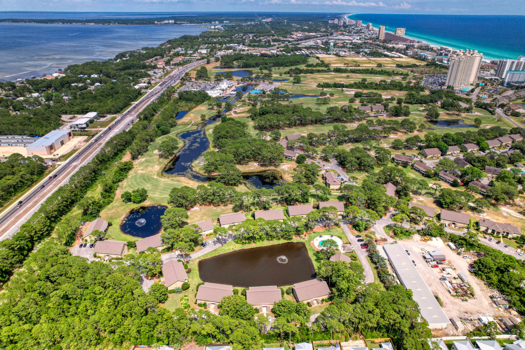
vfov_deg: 57.2
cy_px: 175
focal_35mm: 22
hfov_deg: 78.6
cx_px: 262
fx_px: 321
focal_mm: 8.4
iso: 100
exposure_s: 1/60
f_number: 2.8
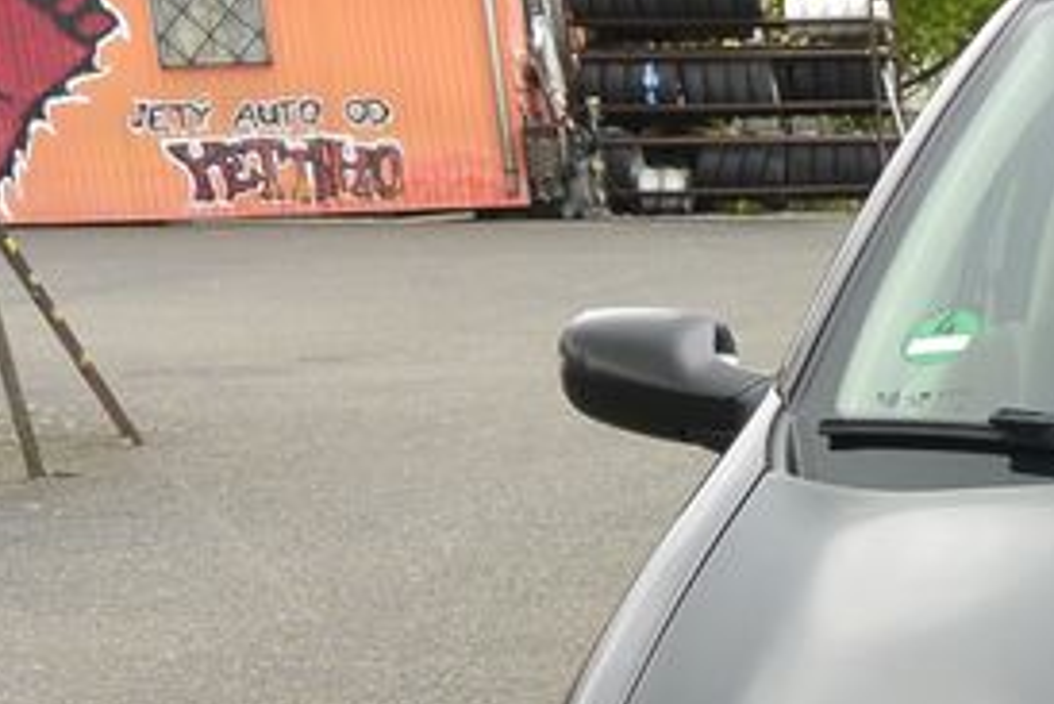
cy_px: 998
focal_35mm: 101
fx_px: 2958
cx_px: 1635
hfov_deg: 17.8
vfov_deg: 13.0
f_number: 4.5
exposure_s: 1/250
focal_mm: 10
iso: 160
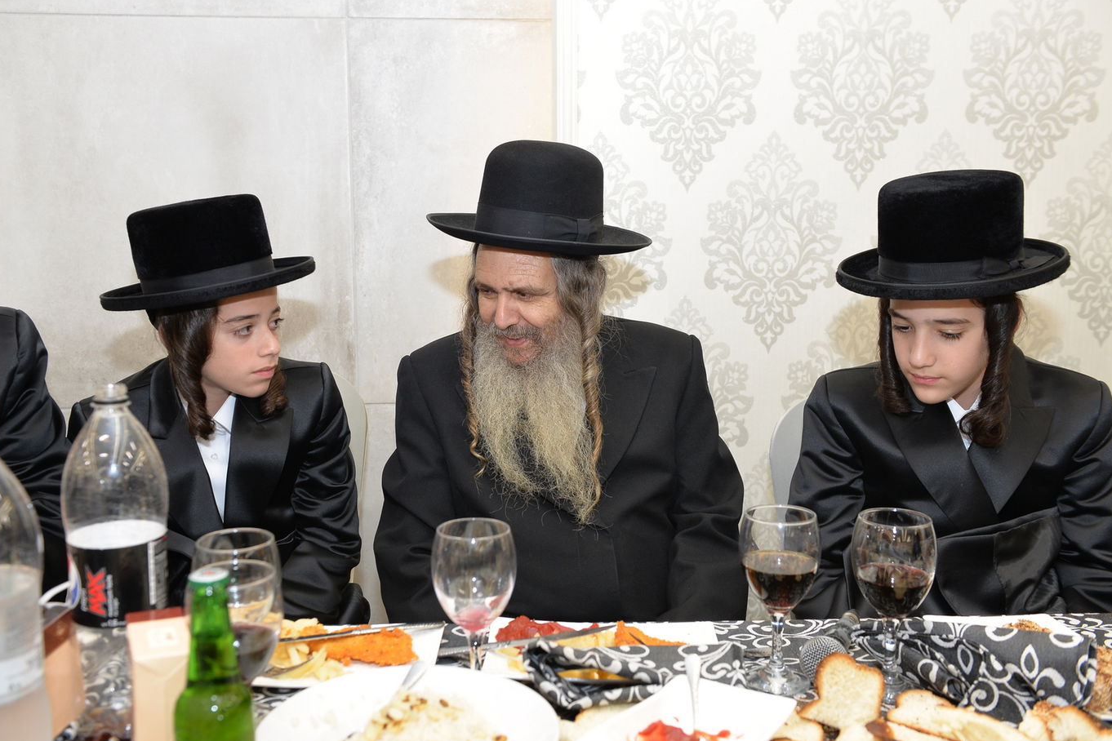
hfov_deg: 51.9
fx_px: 1143
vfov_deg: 35.9
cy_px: 363
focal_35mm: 37
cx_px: 552
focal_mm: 36
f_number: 4.5
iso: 800
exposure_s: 1/160
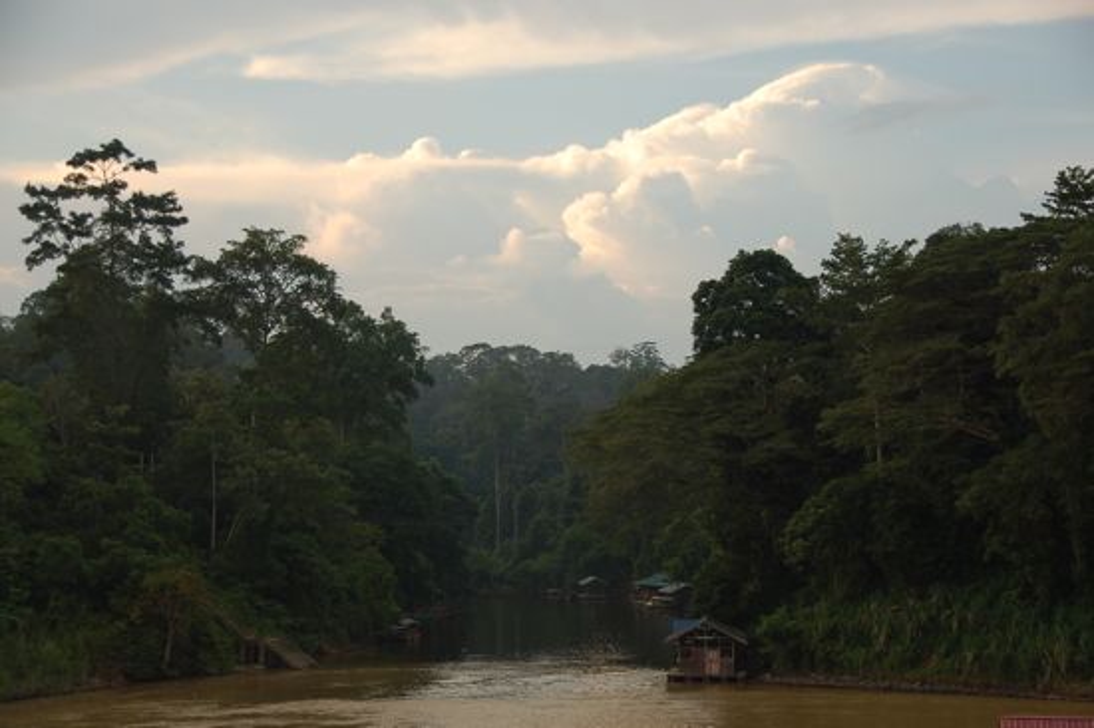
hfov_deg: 30.5
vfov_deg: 20.6
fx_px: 2004
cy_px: 364
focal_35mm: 66
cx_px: 547
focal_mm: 44
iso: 200
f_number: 4.8
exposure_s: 1/320
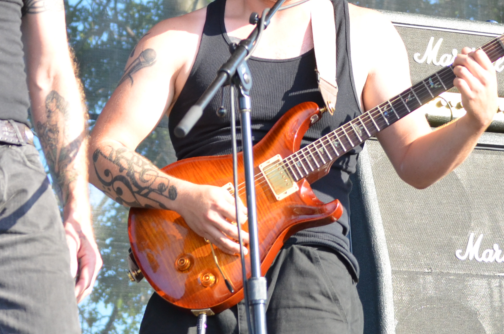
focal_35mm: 174
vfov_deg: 7.8
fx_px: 2431
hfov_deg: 11.7
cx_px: 38
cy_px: -11
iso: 800
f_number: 4
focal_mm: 55
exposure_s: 1/800
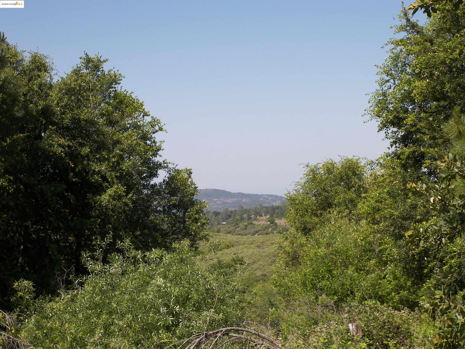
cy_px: 174
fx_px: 1102
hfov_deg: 23.8
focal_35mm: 82
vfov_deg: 18.0
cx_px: 232
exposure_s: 1/640
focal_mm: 17.3
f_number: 4
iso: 50
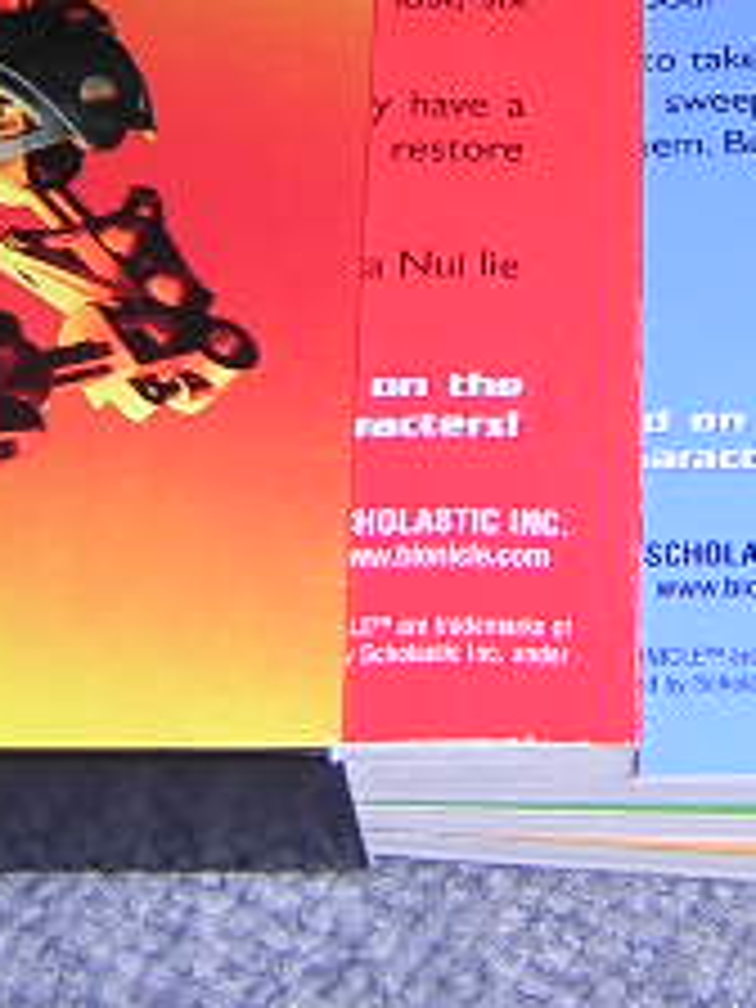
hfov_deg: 14.4
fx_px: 2999
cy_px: 108
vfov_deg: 18.8
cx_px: 446
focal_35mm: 103
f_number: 2.6
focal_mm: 4.7
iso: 100
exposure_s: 1/60.1
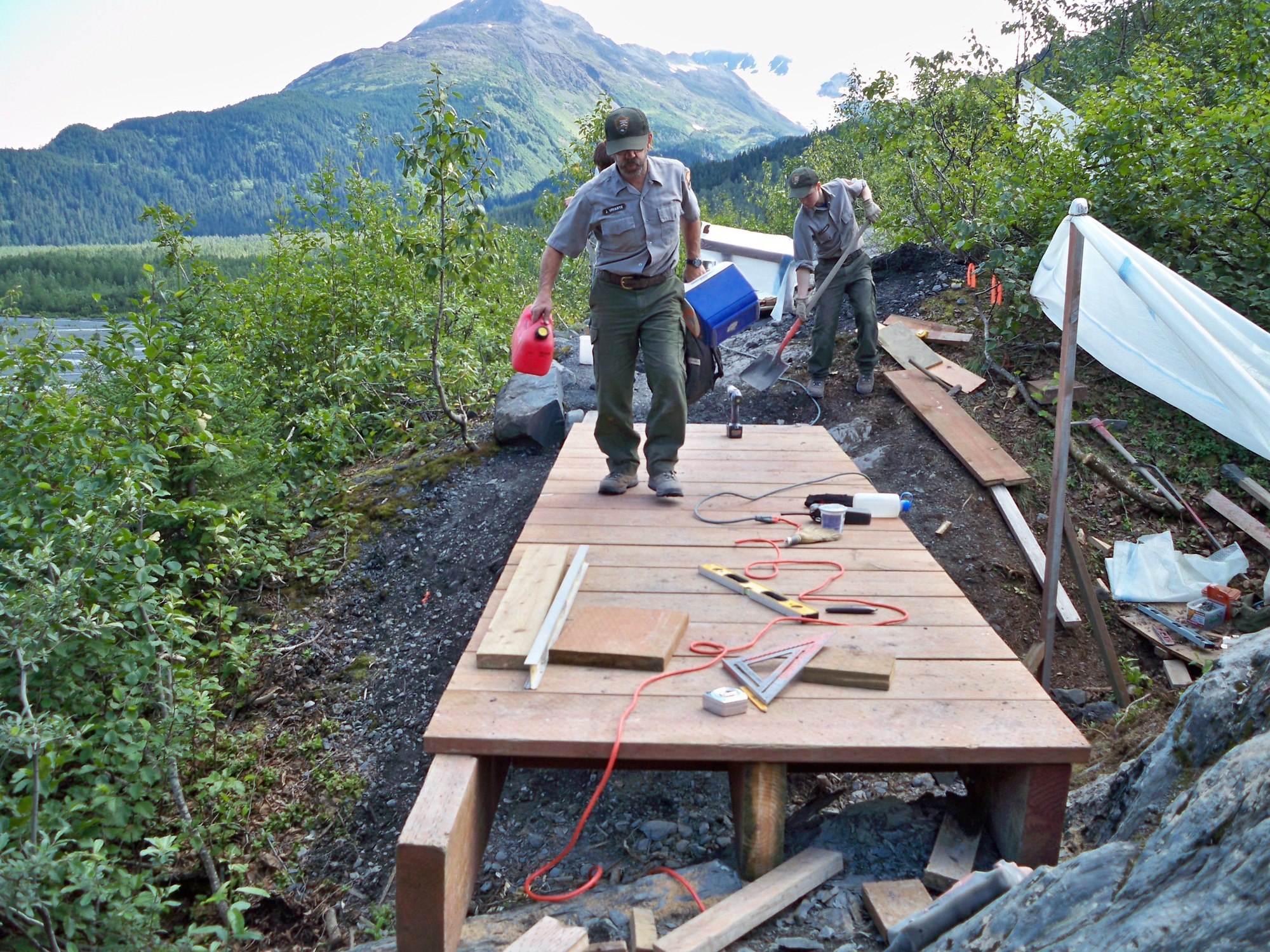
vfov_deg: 40.7
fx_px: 1284
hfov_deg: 52.6
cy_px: 476
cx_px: 635
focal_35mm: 35
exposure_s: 1/200
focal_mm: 6.3
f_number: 3.1
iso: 64
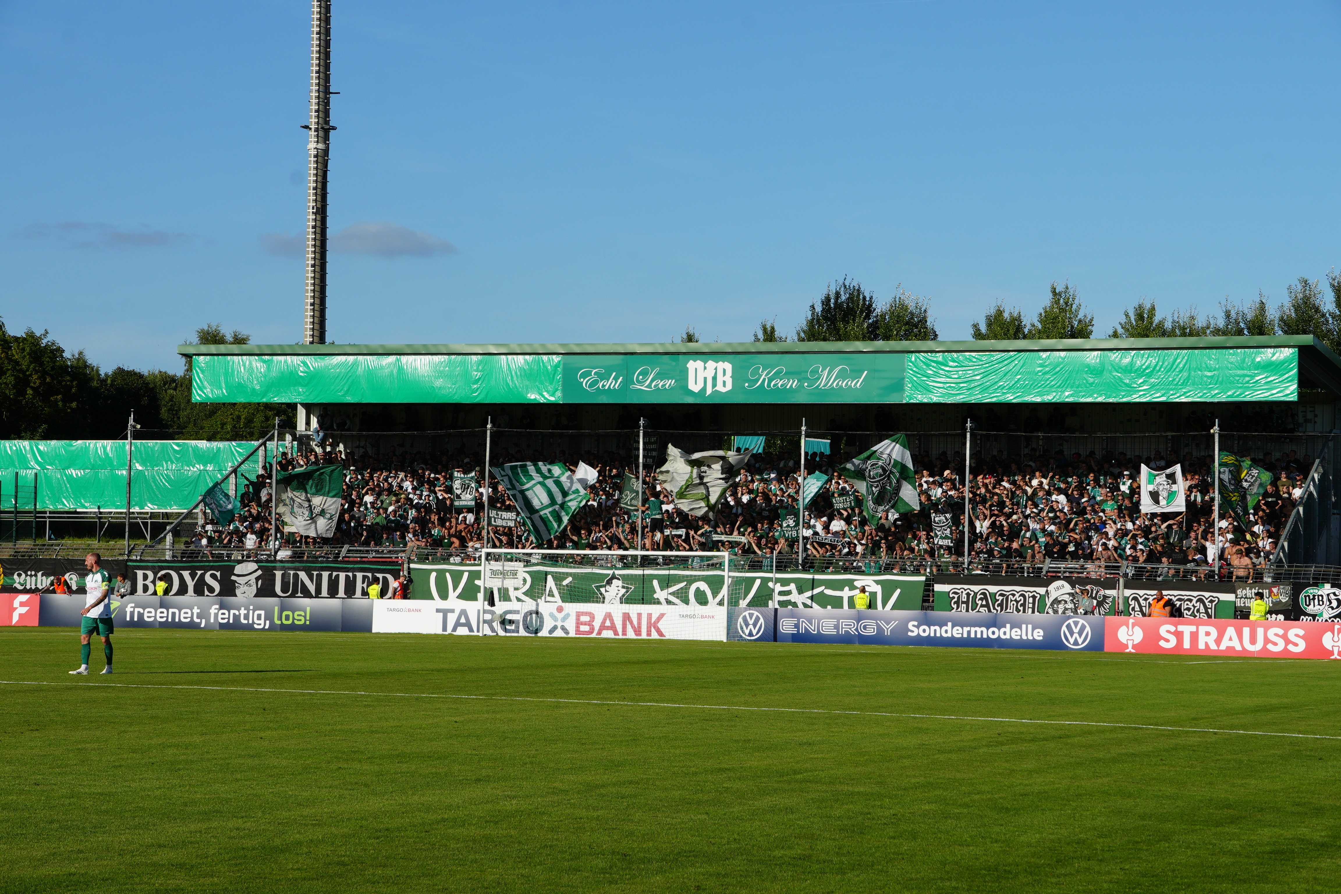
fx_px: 3389
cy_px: 447
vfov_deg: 15.0
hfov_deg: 22.4
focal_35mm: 91
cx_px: 670
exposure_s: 1/200
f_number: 11
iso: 100
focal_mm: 61
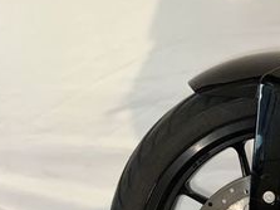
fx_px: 558
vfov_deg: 20.1
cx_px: 283
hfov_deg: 26.6
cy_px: 245
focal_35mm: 69
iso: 100
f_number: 1.78
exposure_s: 1/25
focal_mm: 6.86
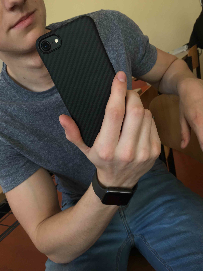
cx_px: 102
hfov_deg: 48.2
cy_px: 136
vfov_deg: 61.7
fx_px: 227
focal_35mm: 29
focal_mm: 4.15
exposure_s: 1/100
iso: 40
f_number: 2.2
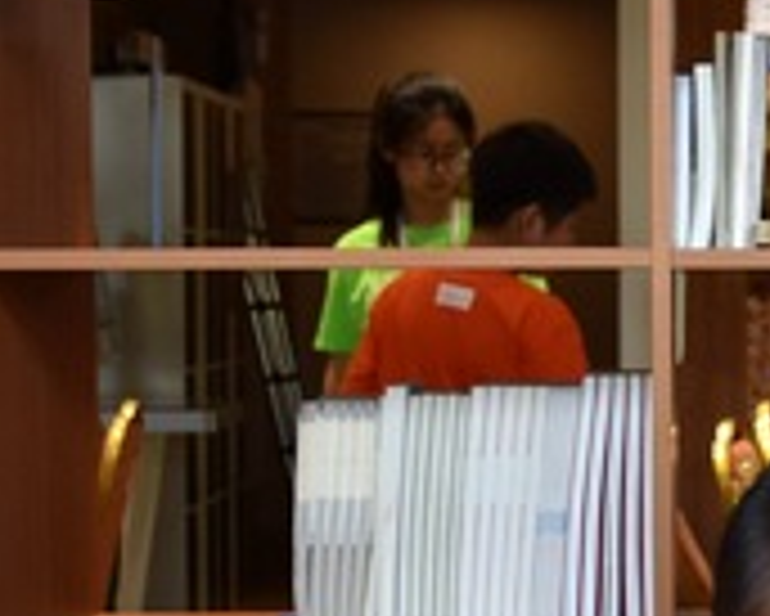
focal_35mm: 142
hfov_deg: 13.2
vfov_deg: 10.7
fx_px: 3239
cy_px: 692
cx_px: 959
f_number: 4.5
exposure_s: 1/80
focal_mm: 23
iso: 500
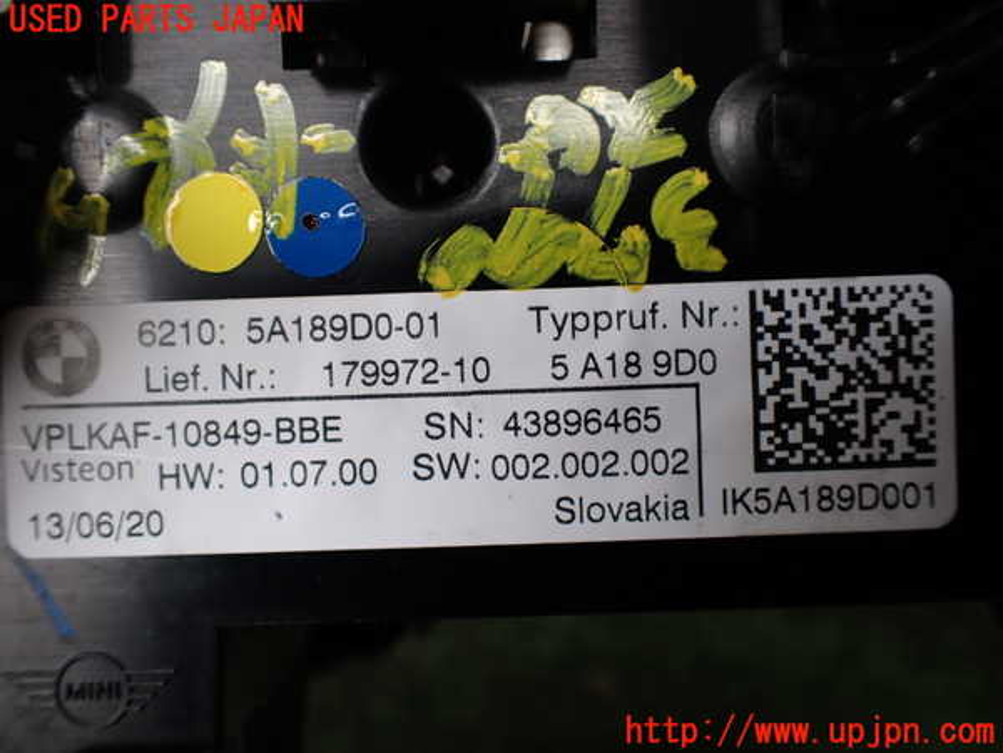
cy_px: 376
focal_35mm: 30
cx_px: 502
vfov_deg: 46.8
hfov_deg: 60.0
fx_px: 869
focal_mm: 5.4
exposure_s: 1/125
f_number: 2.3
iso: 160
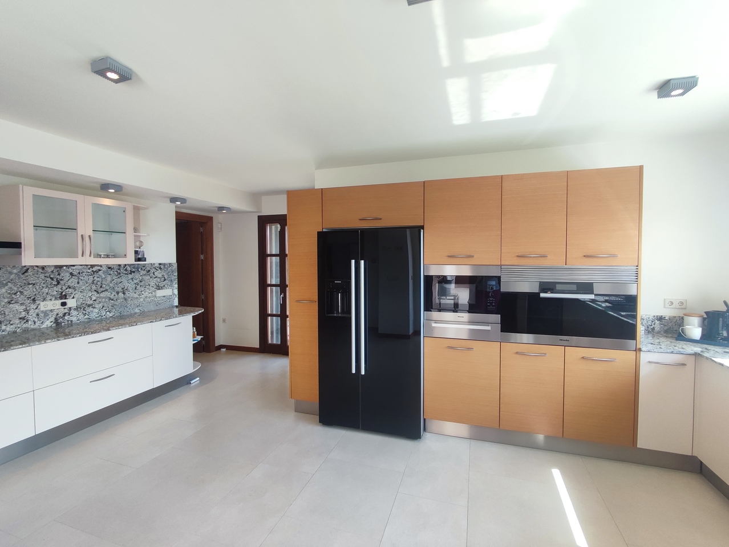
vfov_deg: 78.2
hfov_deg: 94.5
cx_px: 364
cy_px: 274
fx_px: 337
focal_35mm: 16
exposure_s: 1/120
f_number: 2.2
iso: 94
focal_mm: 1.65
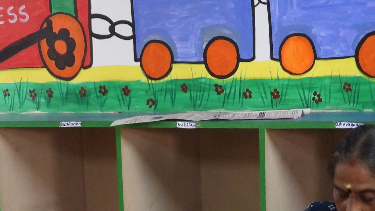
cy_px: 326
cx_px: 176
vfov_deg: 10.6
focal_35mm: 110
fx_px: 1094
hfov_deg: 19.4
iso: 400
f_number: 3.2
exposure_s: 1/25
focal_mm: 6.3
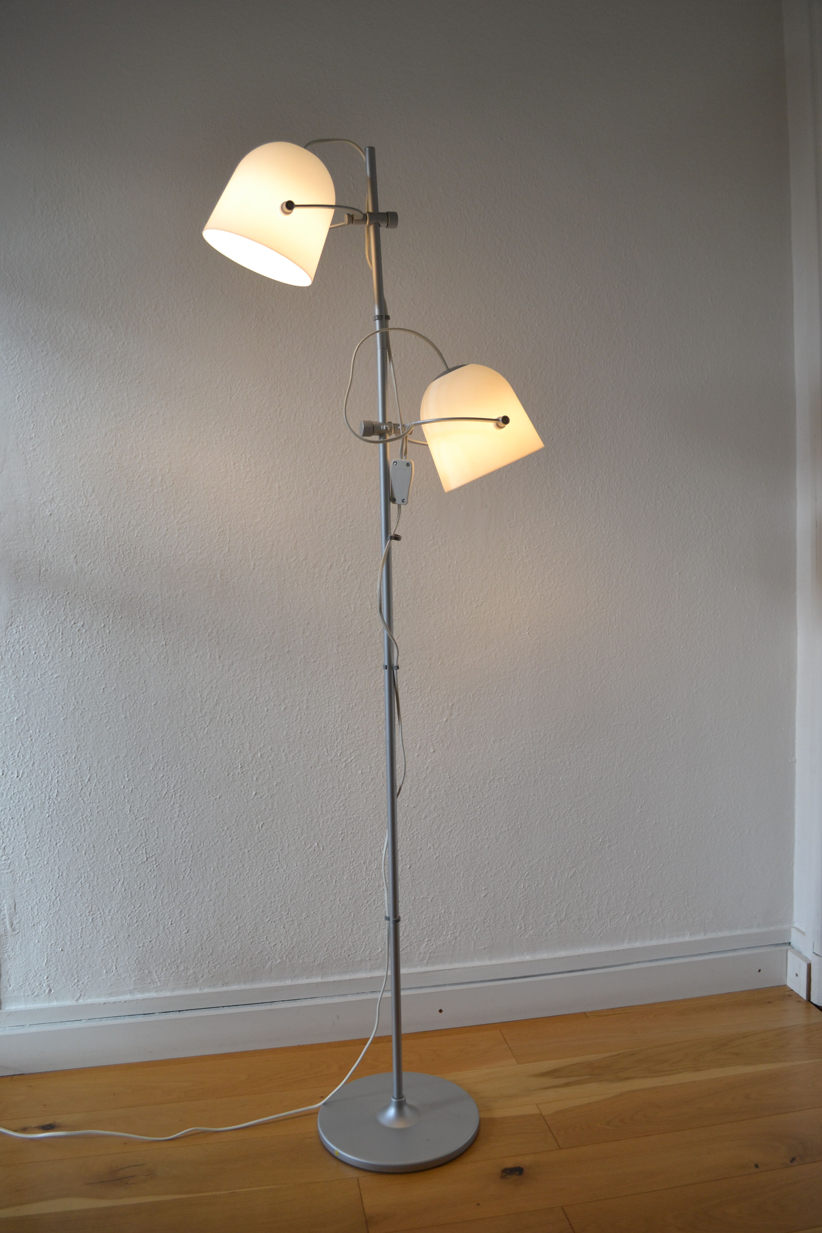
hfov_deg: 47.9
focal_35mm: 27
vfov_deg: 67.4
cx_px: 411
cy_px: 616
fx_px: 925
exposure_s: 1/125
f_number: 5.6
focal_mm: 18
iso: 400
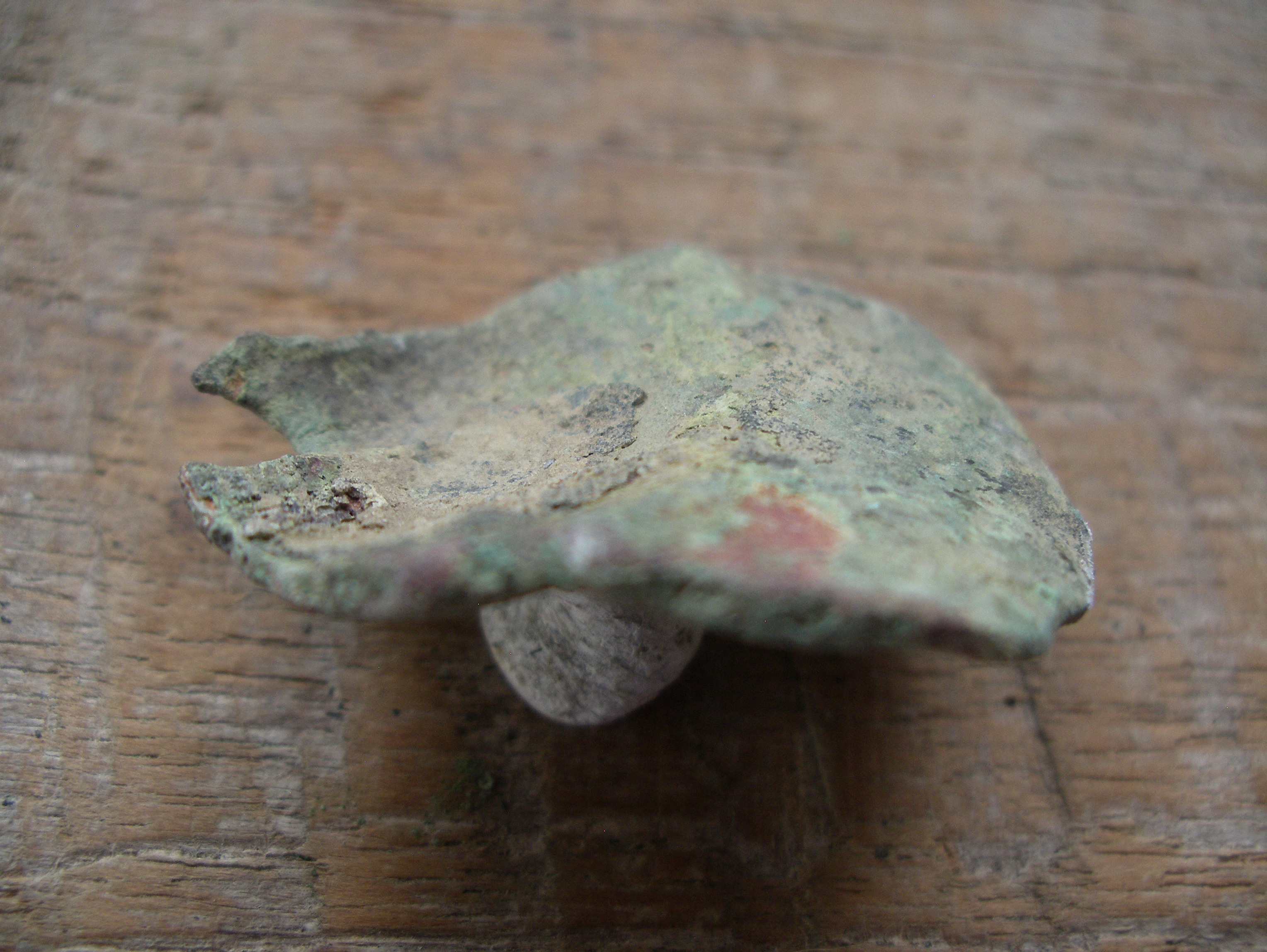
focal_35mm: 37
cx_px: 634
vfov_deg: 38.7
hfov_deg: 50.1
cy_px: 476
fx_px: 1355
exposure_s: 1/30
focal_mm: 7.8
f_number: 2.8
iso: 200
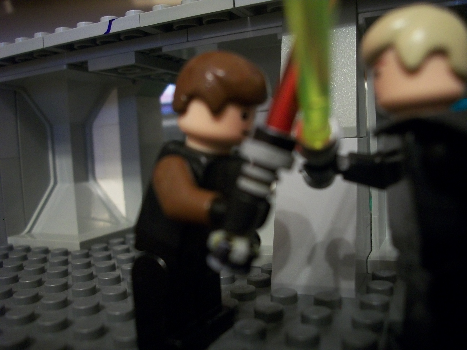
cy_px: 175
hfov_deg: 56.8
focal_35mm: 32
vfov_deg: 44.2
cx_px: 234
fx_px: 432
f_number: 2.9
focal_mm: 5.7
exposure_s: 1/8
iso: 220
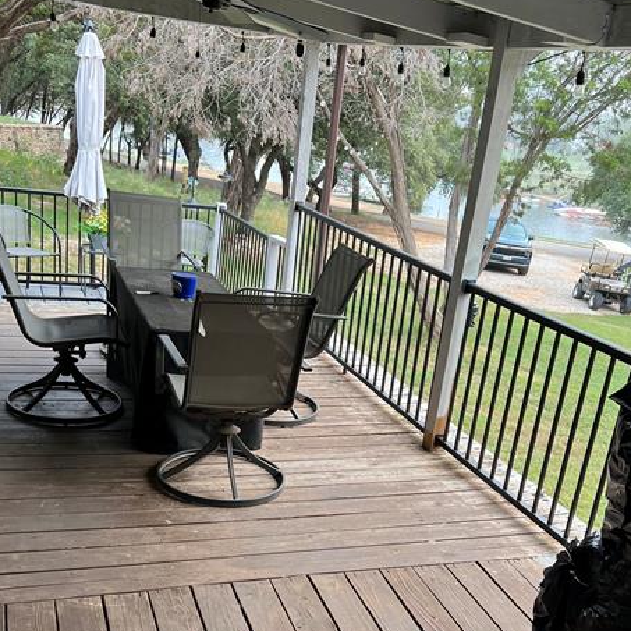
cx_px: 322
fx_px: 804
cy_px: 428
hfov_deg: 42.8
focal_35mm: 39
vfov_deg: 42.2
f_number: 1.5
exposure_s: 1/121
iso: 80
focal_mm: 5.7
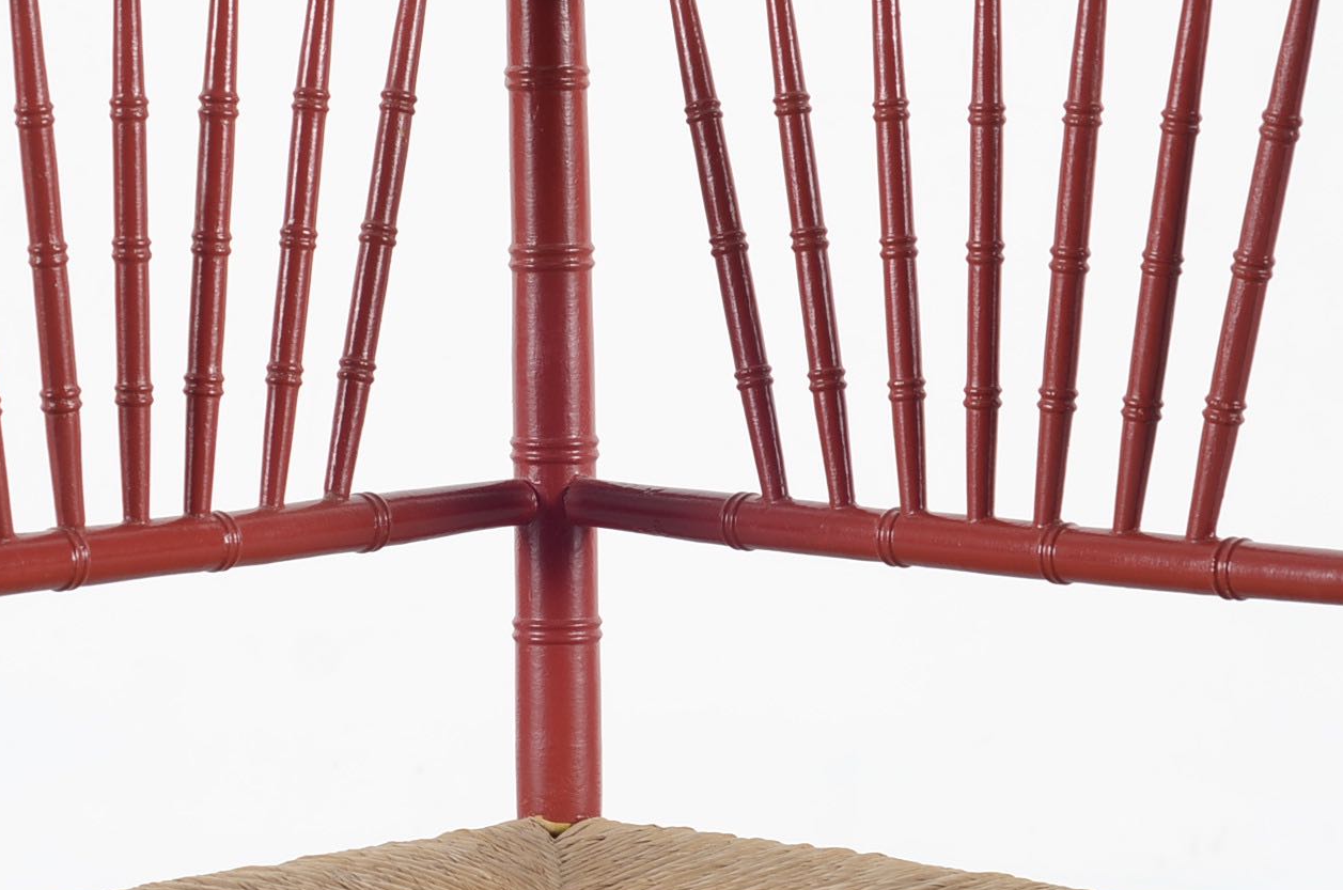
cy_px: 424
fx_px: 5473
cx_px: 571
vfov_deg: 9.3
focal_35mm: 147
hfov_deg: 14.0
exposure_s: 1/125
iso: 100
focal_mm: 50
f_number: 5.6
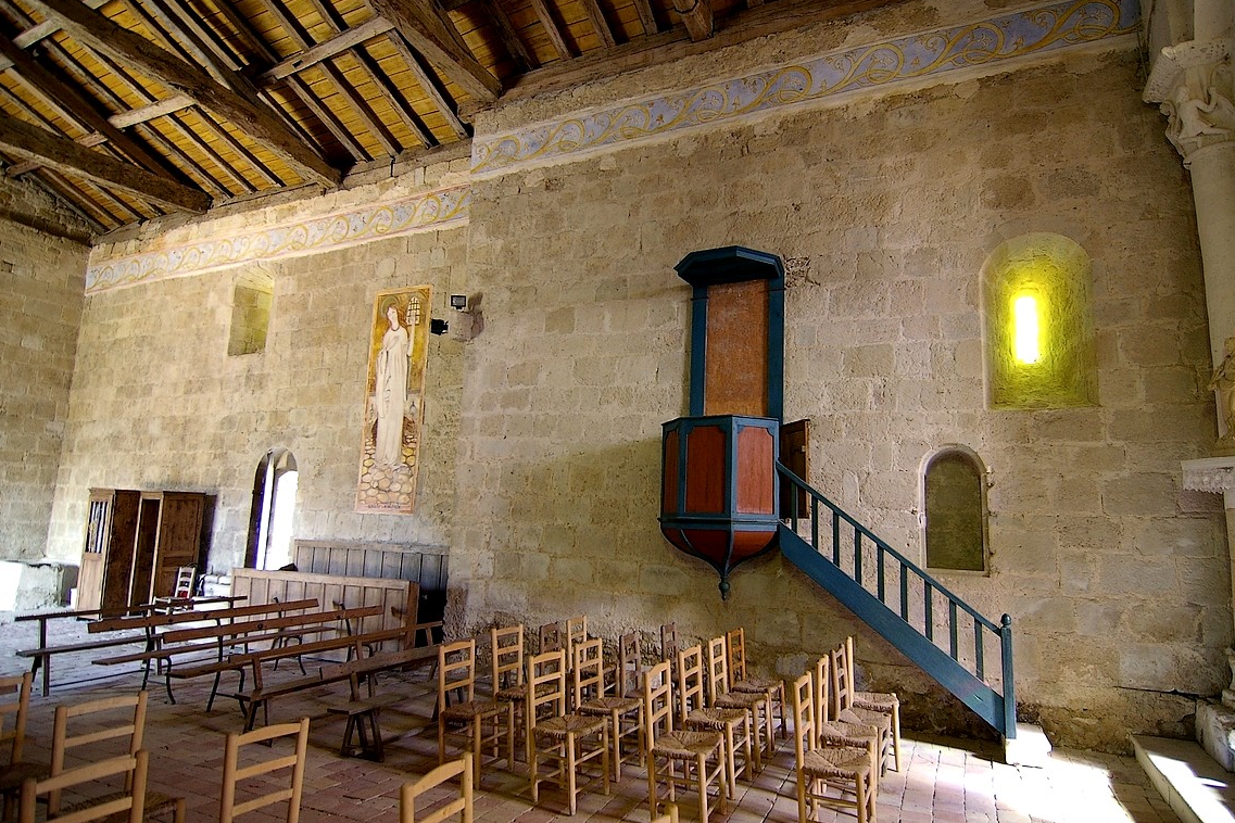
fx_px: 652
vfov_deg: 64.5
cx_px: 645
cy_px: 422
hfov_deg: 86.9
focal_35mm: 19
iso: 400
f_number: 4
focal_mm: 12
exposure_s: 1/8
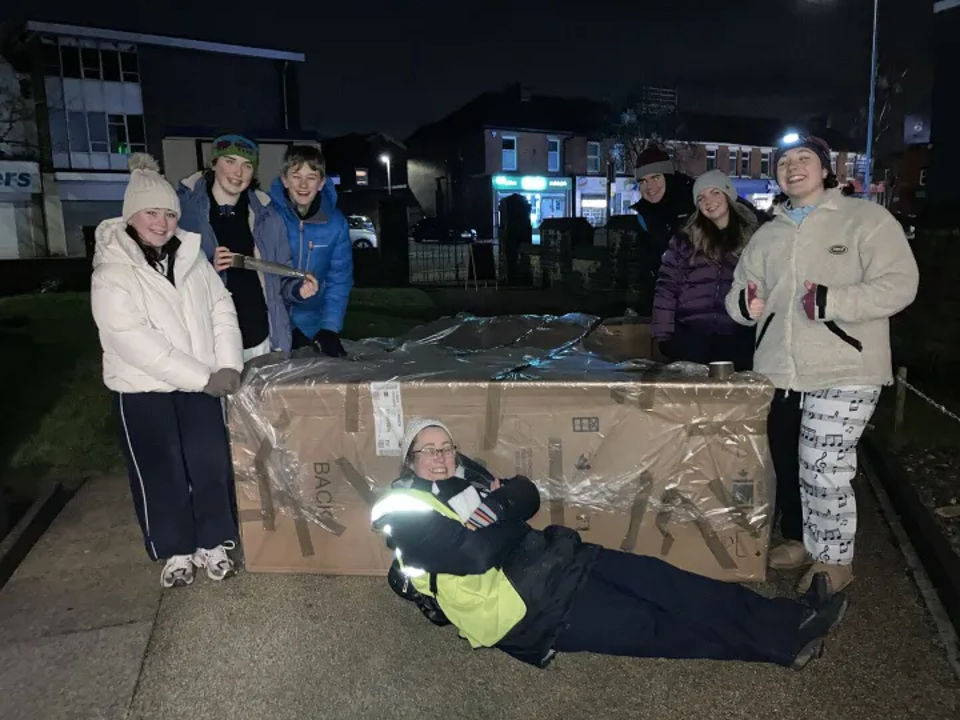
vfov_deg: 49.7
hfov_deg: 63.4
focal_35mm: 28
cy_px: 360
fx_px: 777
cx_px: 480
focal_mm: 3.99
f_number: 1.8
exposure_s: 1/4
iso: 500
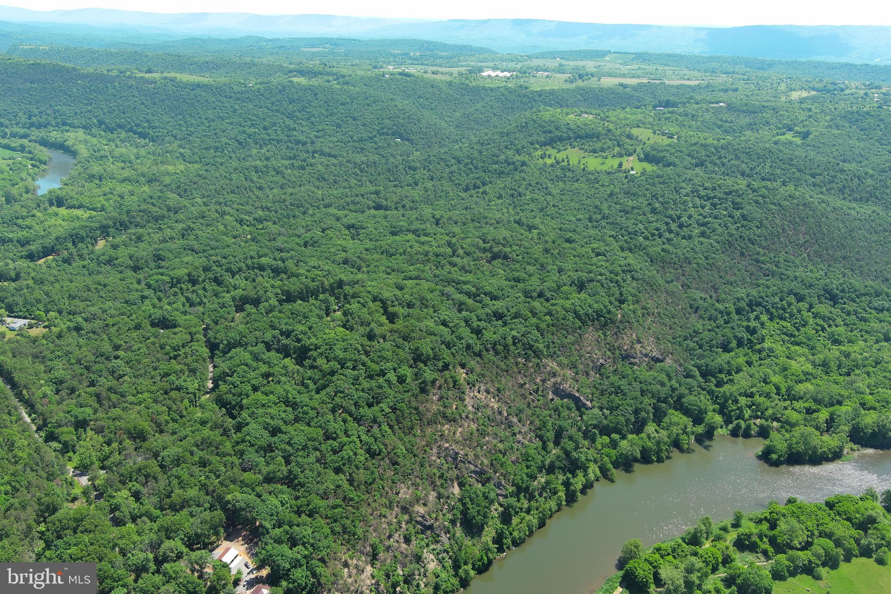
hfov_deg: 63.7
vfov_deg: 45.0
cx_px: 446
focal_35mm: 29
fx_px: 718
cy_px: 297
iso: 100
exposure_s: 1/551
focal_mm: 10.57
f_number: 2.8
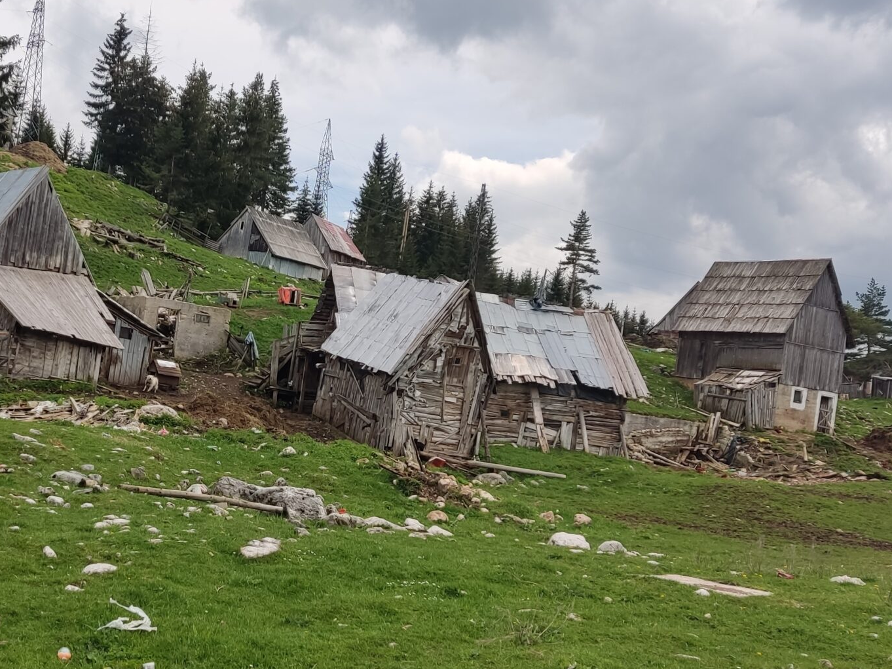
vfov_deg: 30.8
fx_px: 1211
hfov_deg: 39.7
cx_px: 259
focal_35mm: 47
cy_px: 391
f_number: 1.79
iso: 50
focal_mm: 4.71
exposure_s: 1/1492
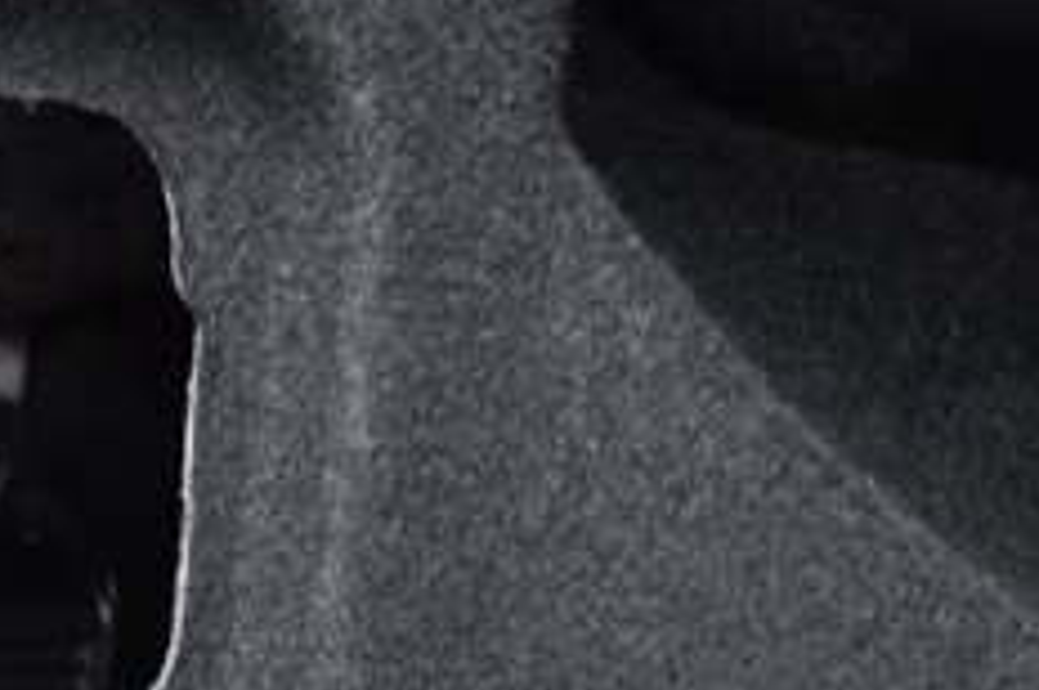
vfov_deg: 10.7
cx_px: -381
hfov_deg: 15.6
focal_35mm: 124
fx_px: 3574
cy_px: 988
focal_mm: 24
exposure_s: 1/60
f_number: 4
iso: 640
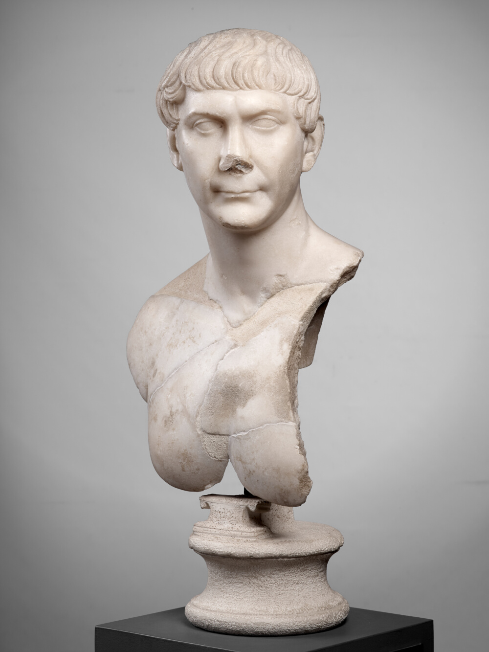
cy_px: 326
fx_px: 1186
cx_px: 244
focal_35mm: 63
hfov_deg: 23.3
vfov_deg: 30.7
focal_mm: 80
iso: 200
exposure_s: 1/125
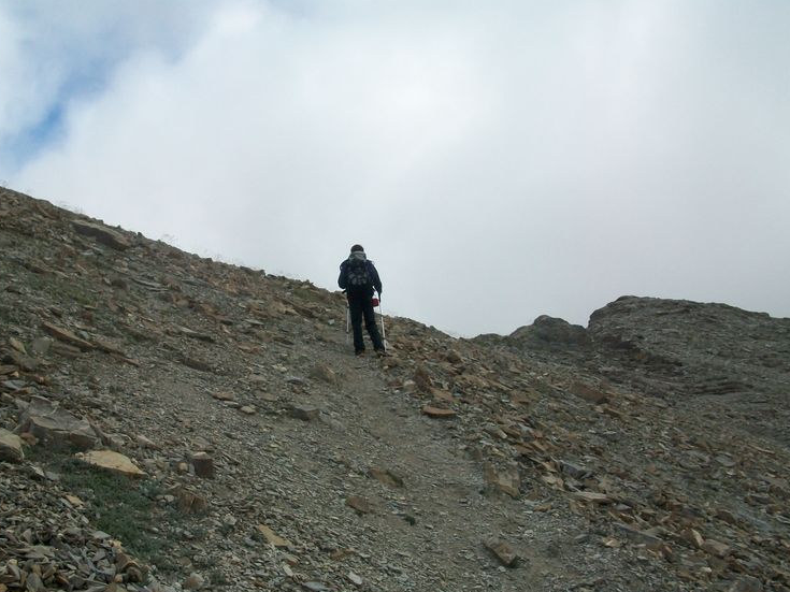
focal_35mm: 37
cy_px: 320
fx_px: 844
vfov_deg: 38.6
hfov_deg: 50.1
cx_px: 379
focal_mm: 5.7
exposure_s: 1/250
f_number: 5.5
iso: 80
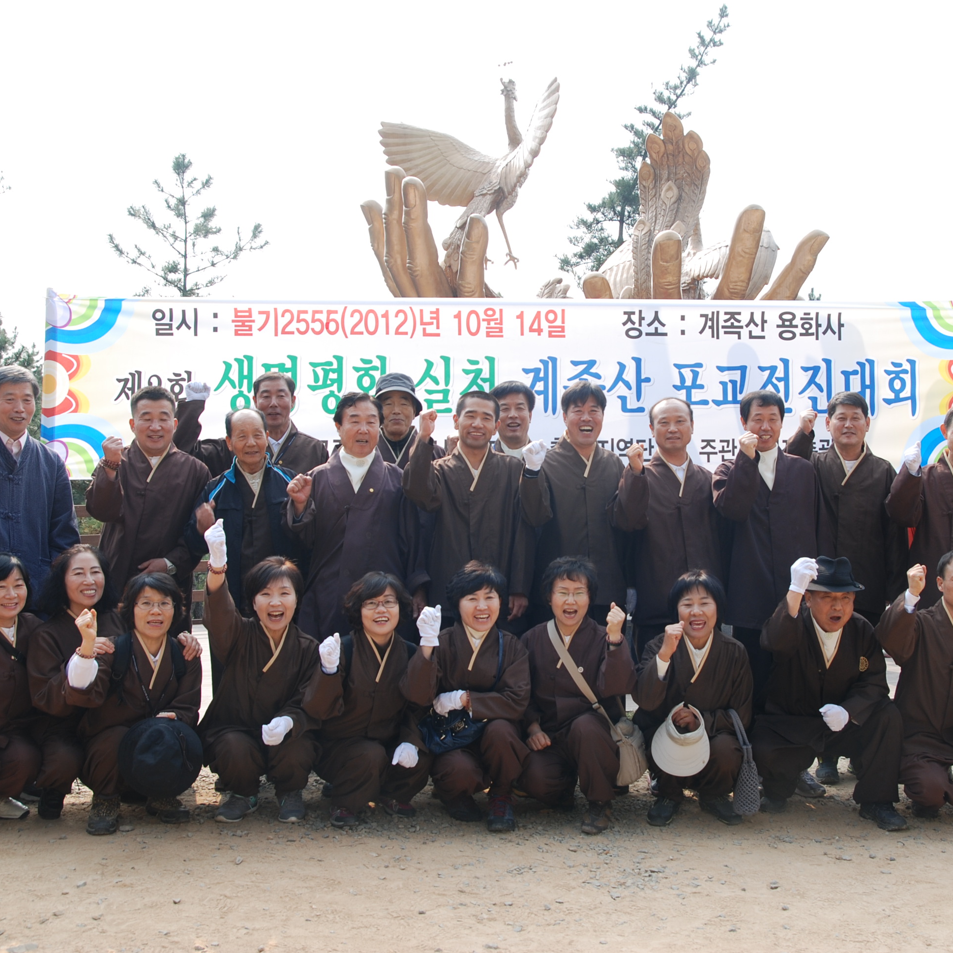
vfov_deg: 40.0
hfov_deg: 39.8
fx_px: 1308
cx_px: 580
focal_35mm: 42
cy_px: 477
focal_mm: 22
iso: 100
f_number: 6.3
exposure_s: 1/125
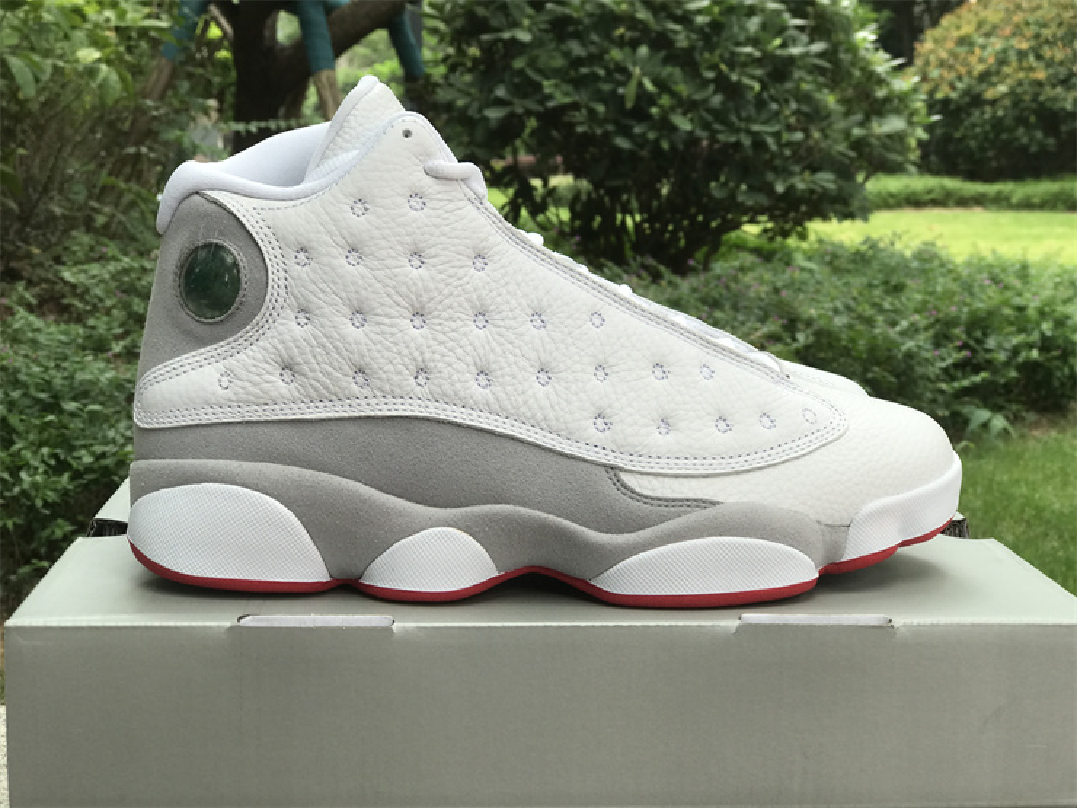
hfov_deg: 33.8
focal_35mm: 57
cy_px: 404
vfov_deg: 25.7
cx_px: 538
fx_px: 1773
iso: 20
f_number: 2.8
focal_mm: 6.6
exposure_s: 1/149
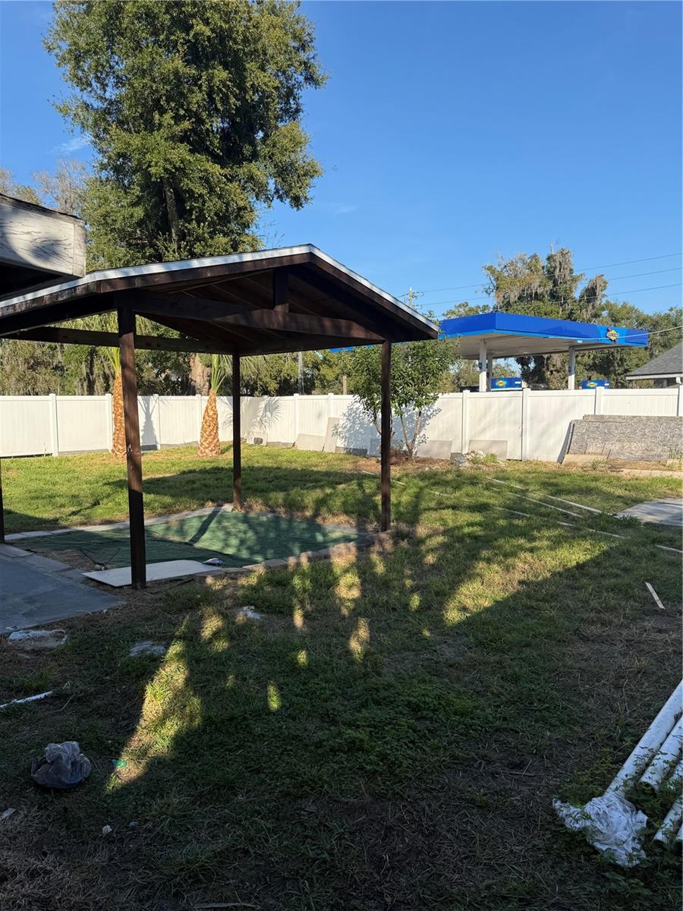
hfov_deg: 56.8
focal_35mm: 24
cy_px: 456
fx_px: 631
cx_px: 342
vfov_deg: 71.6
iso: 100
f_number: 1.78
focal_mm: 6.76
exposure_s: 1/3145
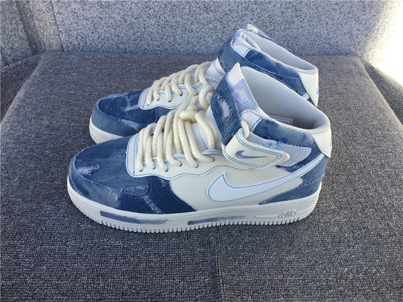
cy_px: 151
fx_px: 361
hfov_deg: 58.4
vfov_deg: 45.4
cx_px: 202
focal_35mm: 31
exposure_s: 1/289
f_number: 2.4
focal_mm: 3.3
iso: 25
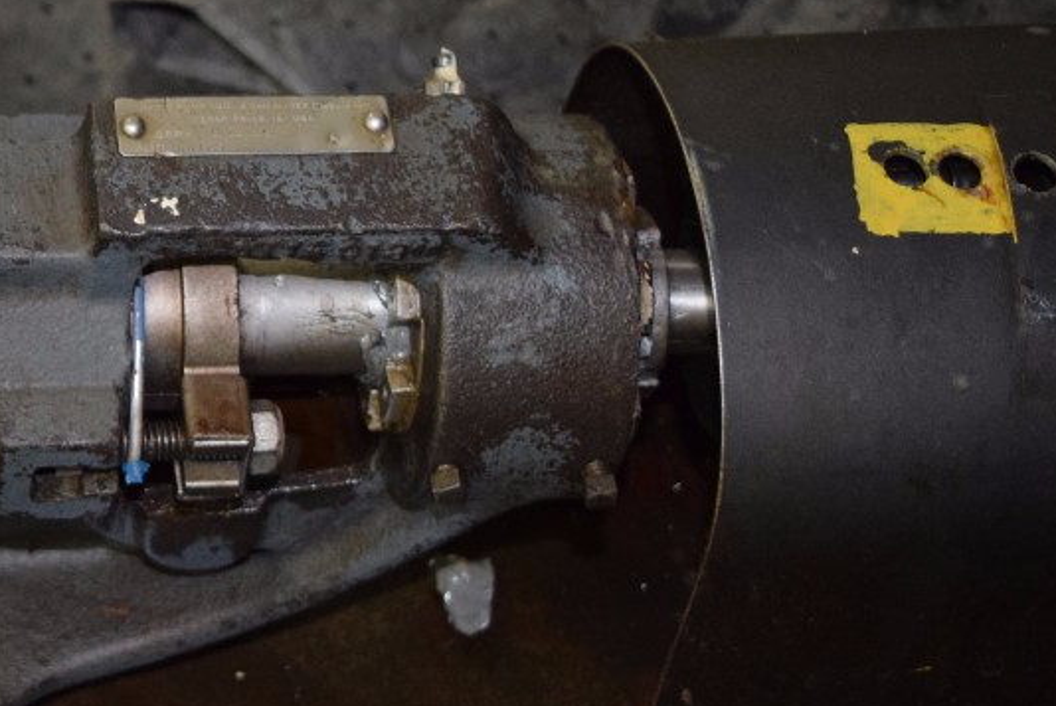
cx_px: -196
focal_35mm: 104
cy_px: 267
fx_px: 3059
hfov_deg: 18.6
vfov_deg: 13.2
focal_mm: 29
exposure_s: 1/60
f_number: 4.2
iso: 1600
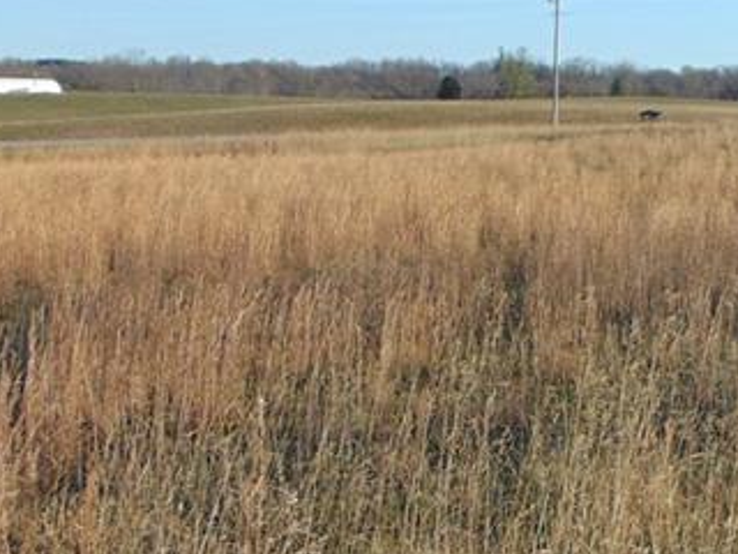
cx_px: 648
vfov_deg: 18.4
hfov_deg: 23.8
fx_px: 1706
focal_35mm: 80
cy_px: 268
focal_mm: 4.5
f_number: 7.7
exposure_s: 1/200
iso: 100
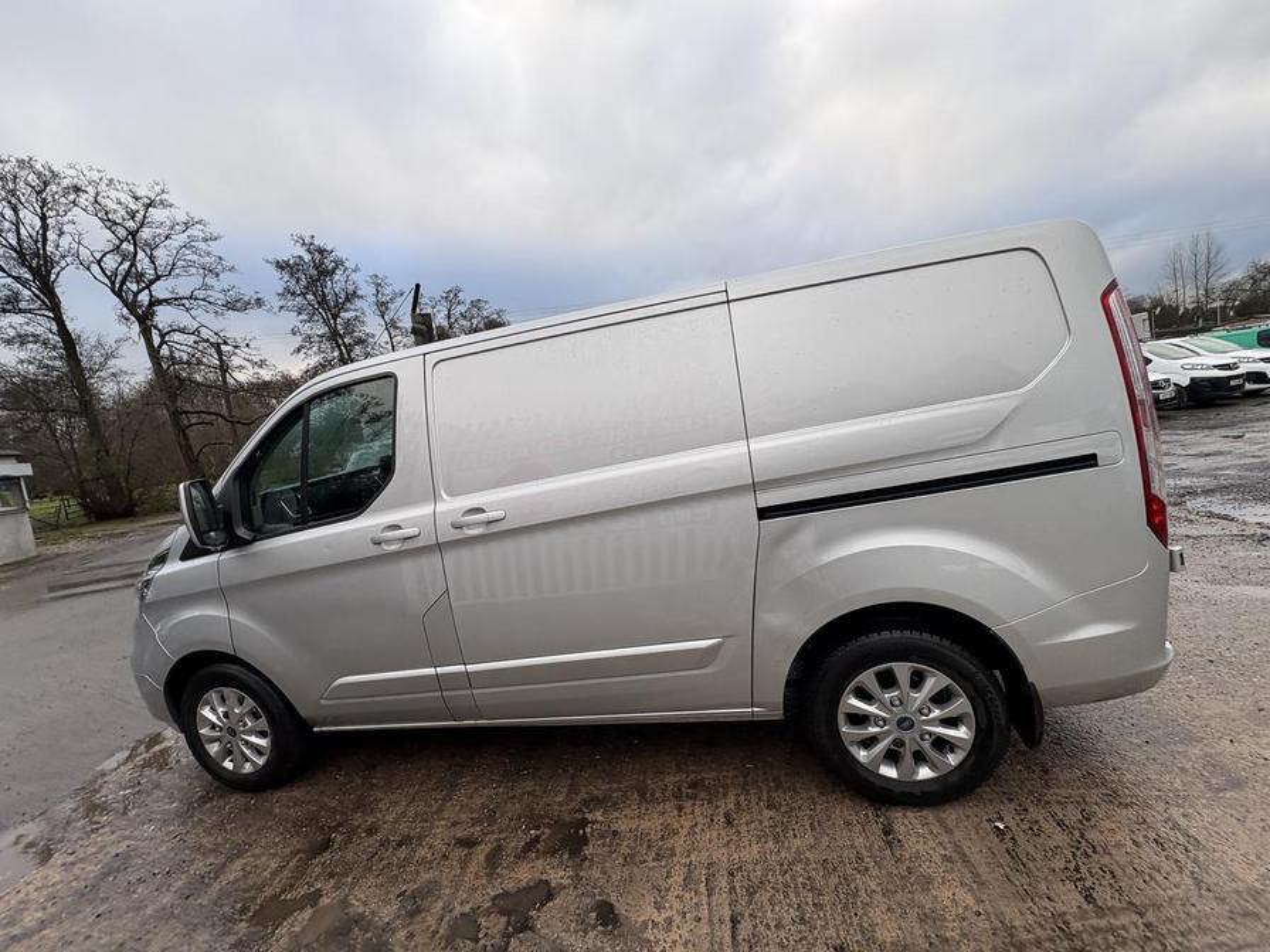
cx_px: 635
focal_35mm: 14
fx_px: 514
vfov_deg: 85.7
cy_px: 476
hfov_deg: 102.1
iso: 40
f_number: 2.2
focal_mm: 2.22
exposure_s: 1/207
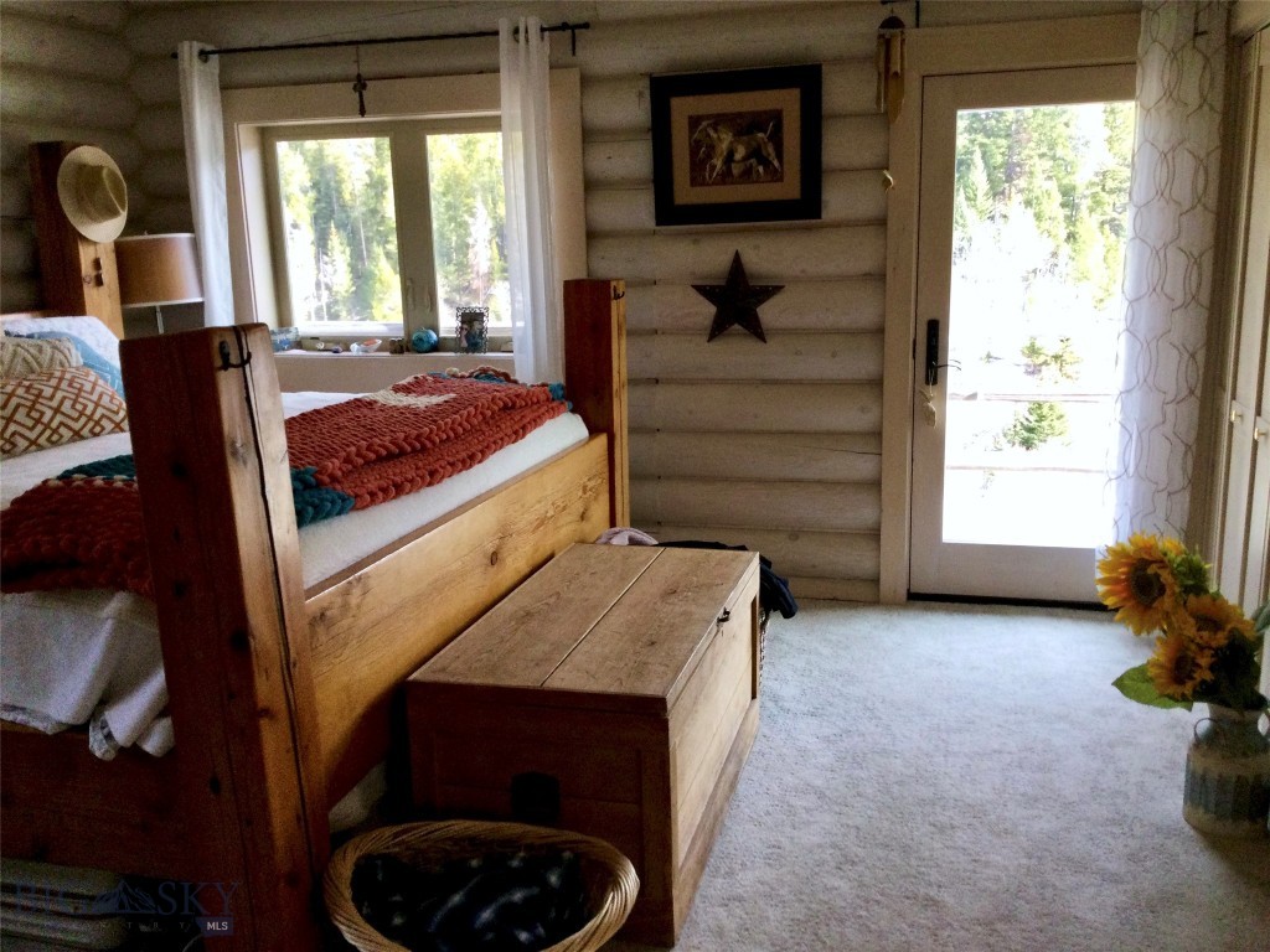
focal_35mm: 31
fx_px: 1137
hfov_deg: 58.4
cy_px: 476
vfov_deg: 45.4
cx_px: 635
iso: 40
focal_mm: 3.3
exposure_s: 1/30
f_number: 2.4
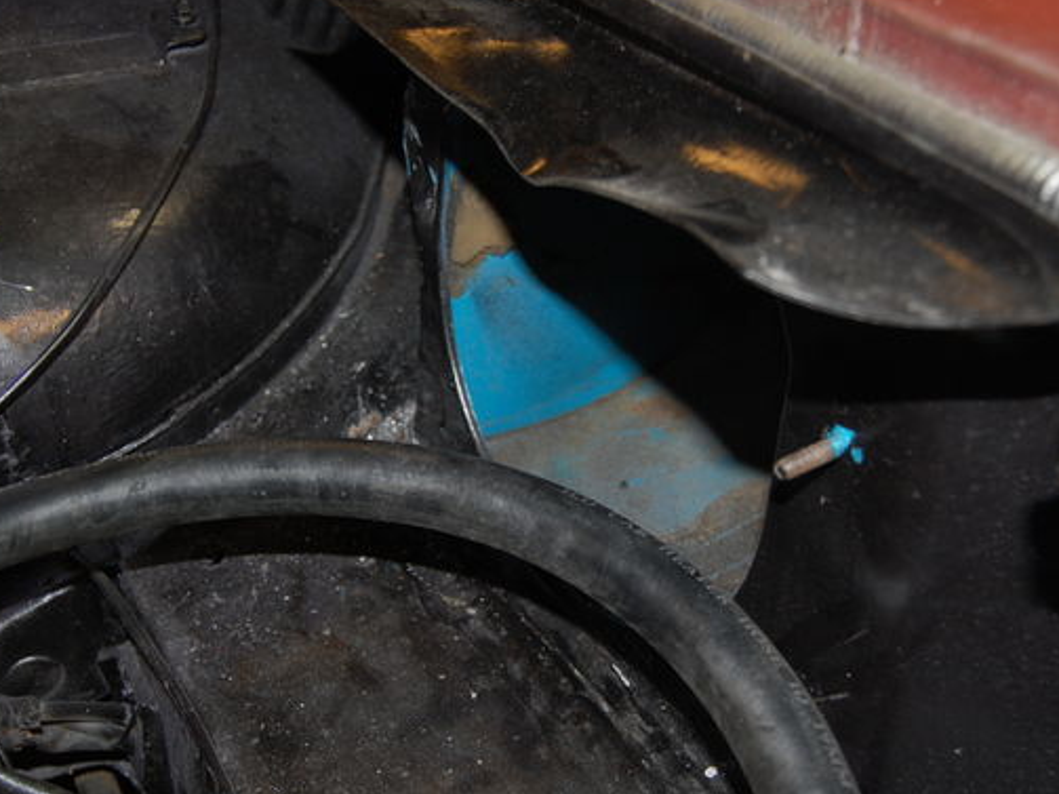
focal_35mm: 44
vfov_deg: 32.9
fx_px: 1346
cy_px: 404
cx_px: 541
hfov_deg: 43.0
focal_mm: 24
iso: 400
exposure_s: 1/60
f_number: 4
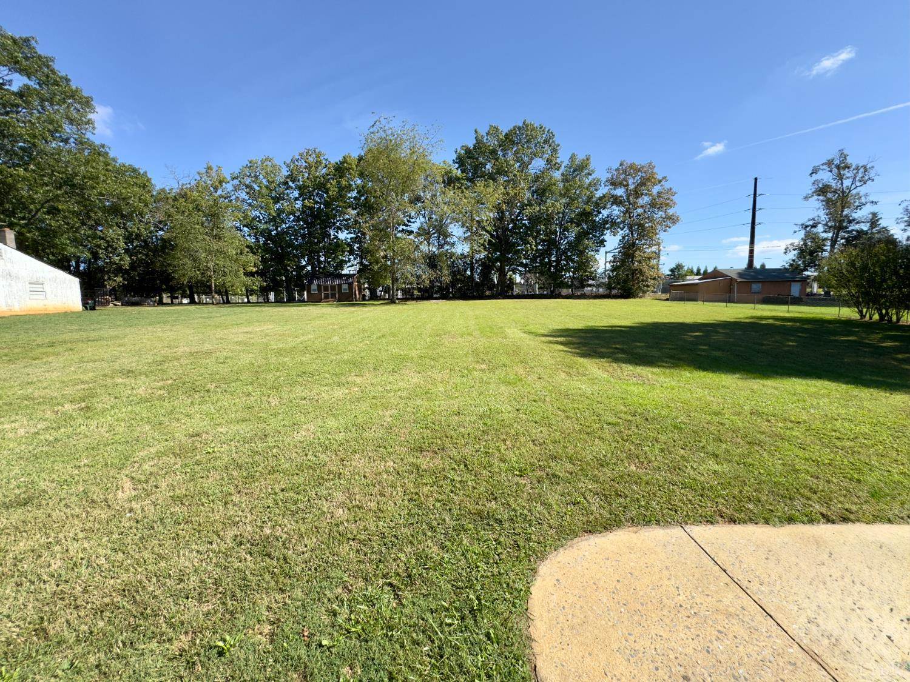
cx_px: 455
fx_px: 368
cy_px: 341
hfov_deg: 102.1
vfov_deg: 85.7
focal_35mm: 14
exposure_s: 1/787
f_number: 2.2
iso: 50
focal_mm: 2.22
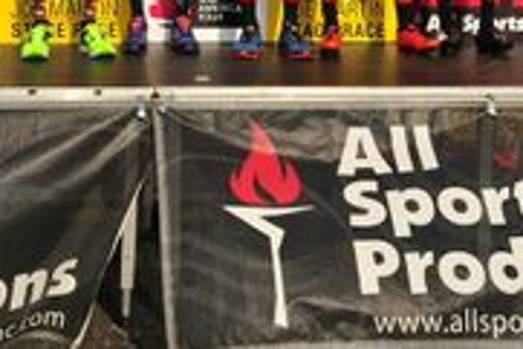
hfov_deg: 23.3
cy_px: -81
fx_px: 1265
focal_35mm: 87
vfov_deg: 15.1
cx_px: 173
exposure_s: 1/250
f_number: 14
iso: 200
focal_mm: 35
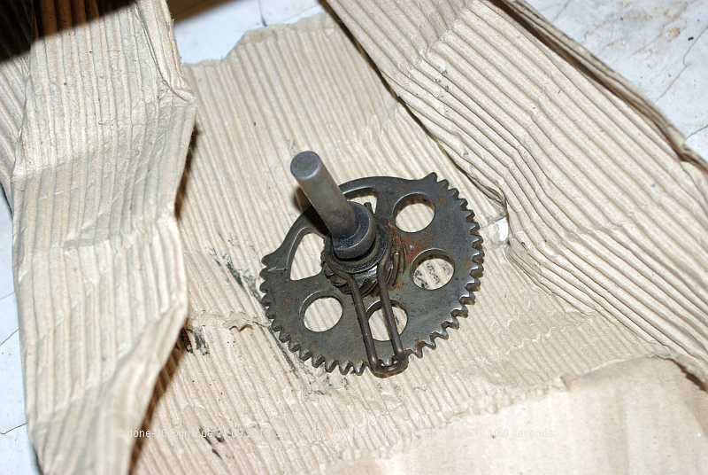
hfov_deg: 27.0
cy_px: 238
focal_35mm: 75
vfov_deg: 18.2
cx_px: 354
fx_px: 1477
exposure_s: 1/60
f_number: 5.6
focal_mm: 50
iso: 200
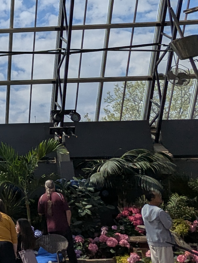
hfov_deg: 19.5
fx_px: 449
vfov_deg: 32.0
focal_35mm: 59
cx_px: -144
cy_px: 65
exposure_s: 1/3096
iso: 46
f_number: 2.2
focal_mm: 2.35
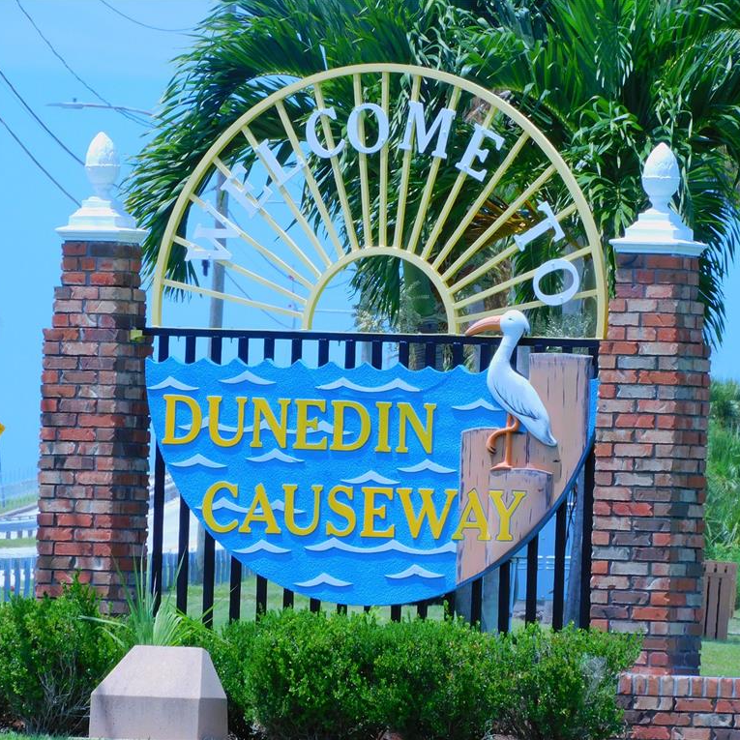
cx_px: 361
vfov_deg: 4.1
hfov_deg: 4.1
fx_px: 10303
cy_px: 370
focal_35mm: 426
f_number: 5.6
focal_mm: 64.5
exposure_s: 1/500
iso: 125
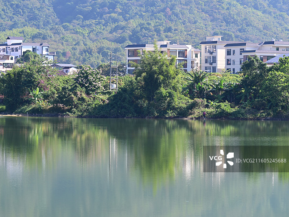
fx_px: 1319
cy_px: 108
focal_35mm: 158
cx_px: 131
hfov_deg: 12.5
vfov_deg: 9.4
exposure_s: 1/160
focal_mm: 145
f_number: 8
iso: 180
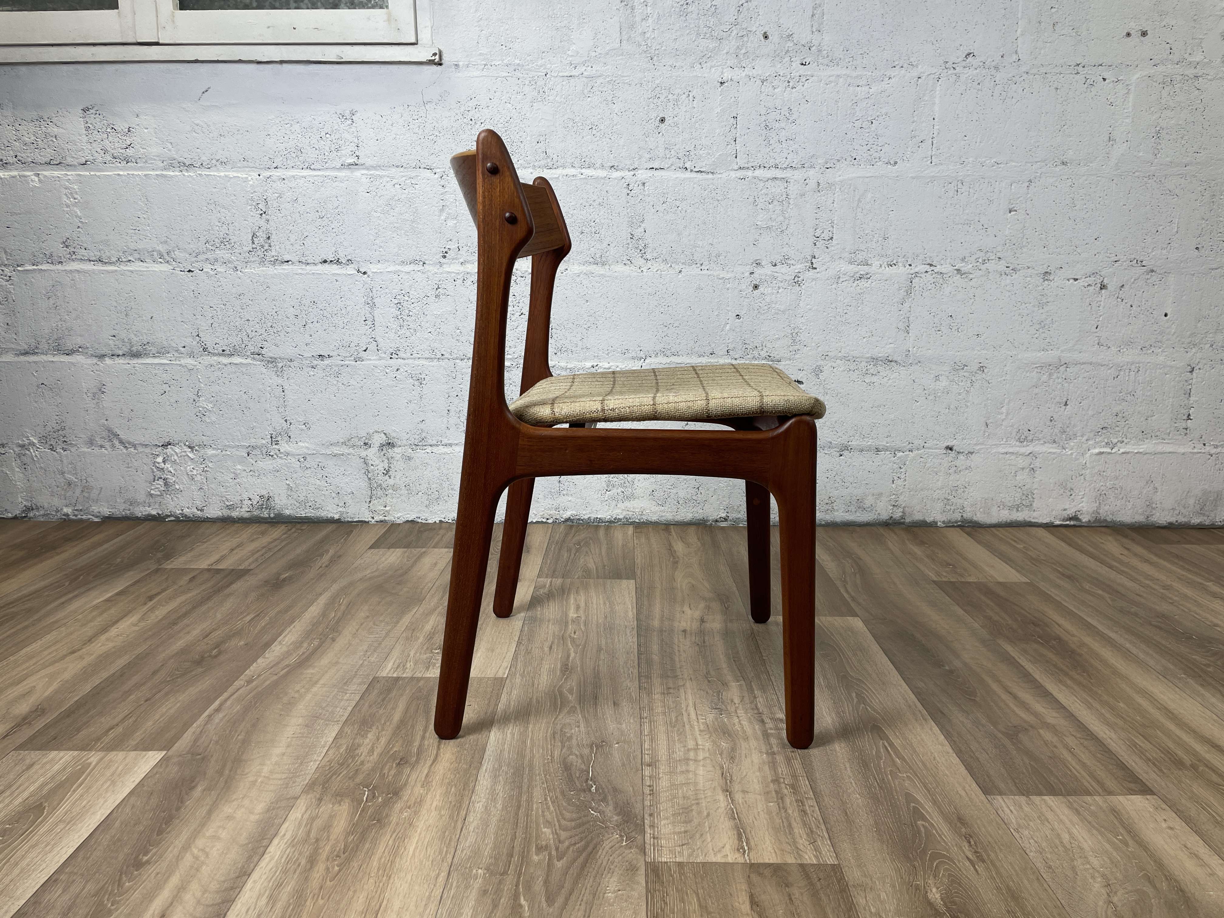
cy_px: 459
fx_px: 919
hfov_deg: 67.3
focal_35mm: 26
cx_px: 612
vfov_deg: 53.1
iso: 32
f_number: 1.6
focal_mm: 4.2
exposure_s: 1/100
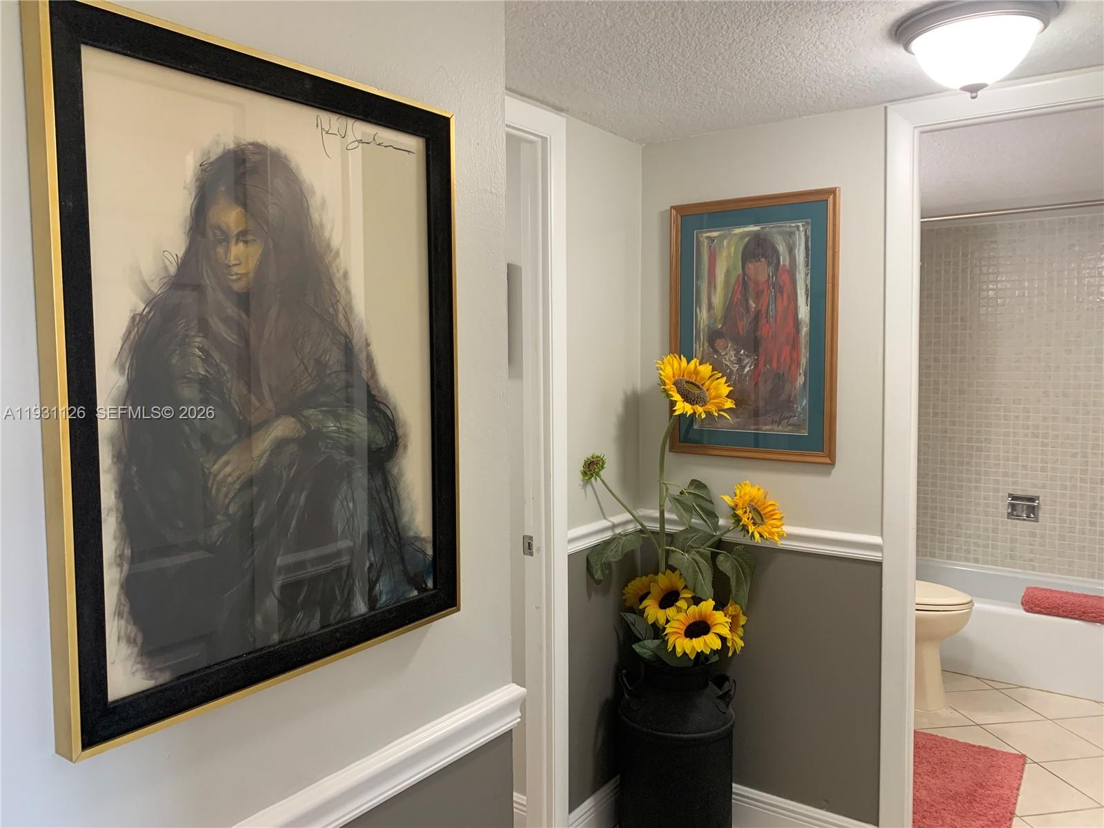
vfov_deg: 53.1
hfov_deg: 67.3
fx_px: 829
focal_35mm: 26
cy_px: 414
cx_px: 552
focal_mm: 4.25
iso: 160
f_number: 1.8
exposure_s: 1/60
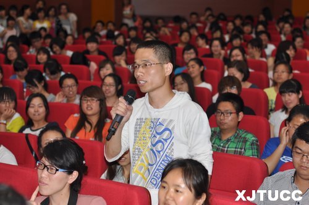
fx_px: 643
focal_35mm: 75
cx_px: 154
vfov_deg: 18.1
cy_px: 102
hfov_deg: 27.0
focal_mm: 50
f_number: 2.8
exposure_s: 1/60
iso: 200
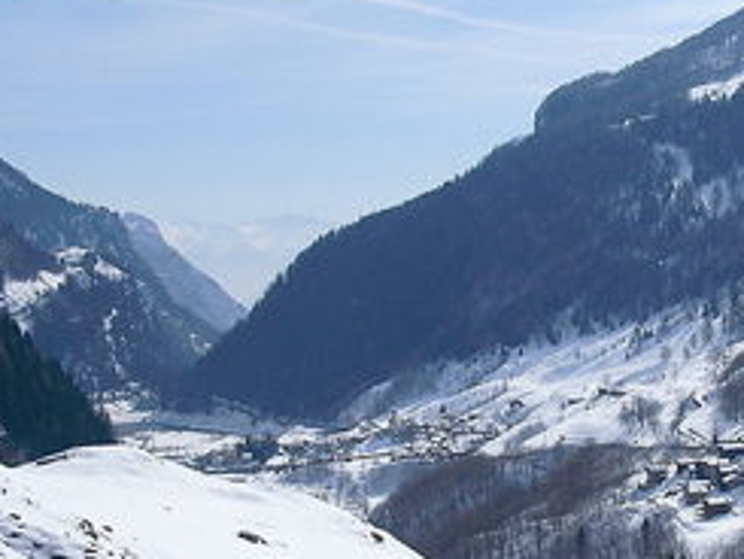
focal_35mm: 88
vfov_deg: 16.8
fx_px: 1892
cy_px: 322
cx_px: 559
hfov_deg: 22.0
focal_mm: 6.3
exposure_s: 1/320
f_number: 7.8
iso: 64
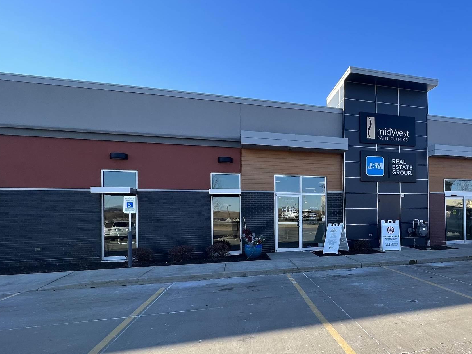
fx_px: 327
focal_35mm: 24
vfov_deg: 56.4
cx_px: 378
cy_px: 212
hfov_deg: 65.2
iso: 32
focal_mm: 1.57
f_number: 1.8
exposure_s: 1/444
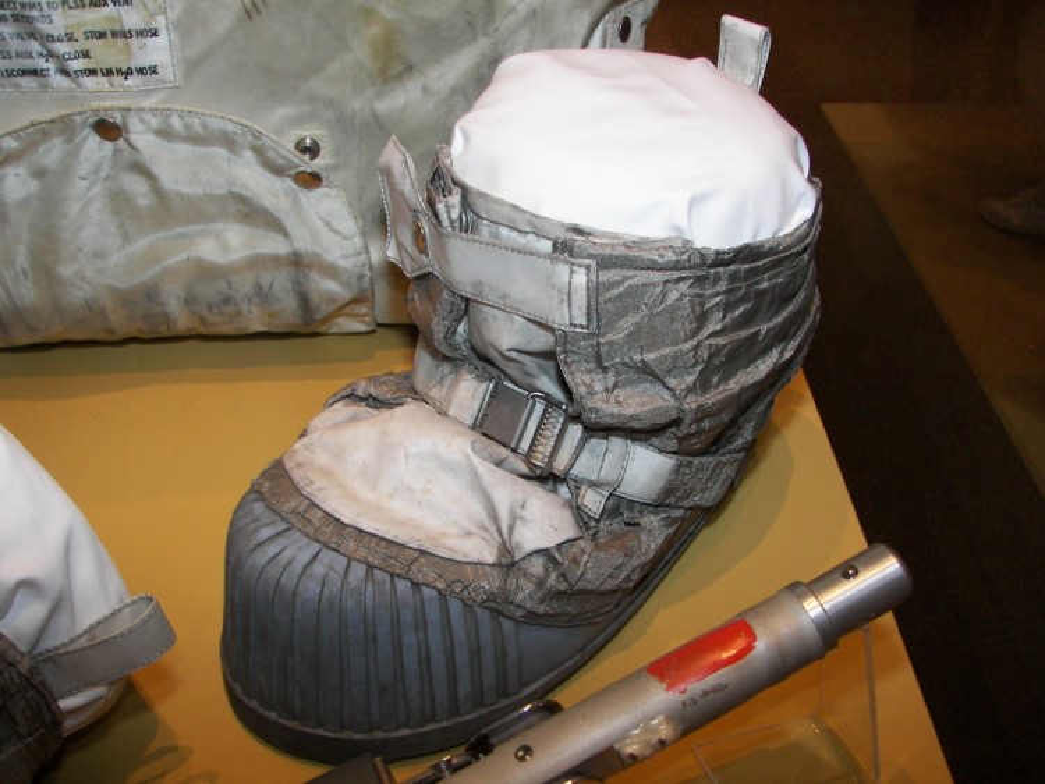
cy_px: 392
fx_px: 1087
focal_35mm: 36
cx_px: 522
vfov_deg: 39.7
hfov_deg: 51.3
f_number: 2.8
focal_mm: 6
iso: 100
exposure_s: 1/30
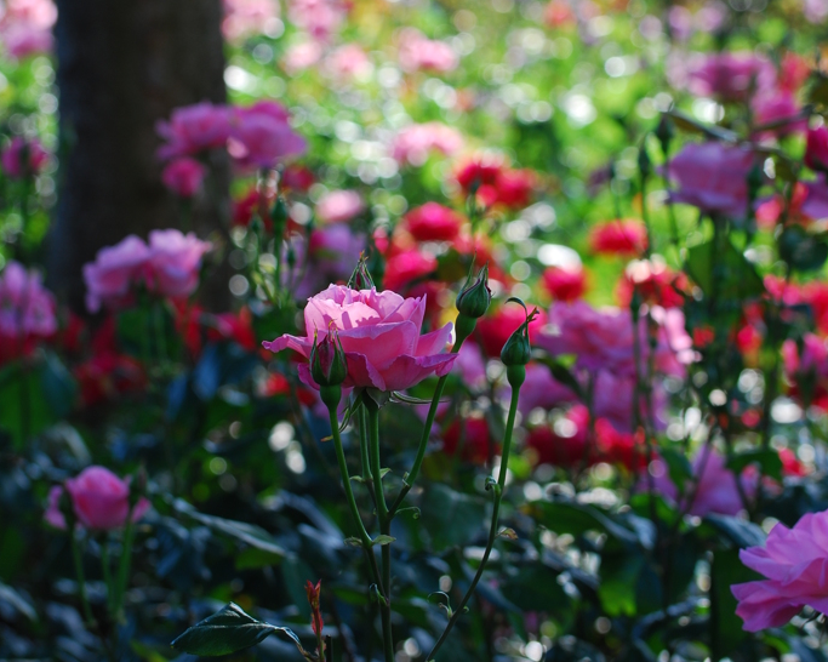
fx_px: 3626
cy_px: 177
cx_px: 414
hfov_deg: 13.0
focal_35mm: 148
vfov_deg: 10.4
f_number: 5.6
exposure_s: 1/125
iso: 100
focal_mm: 70
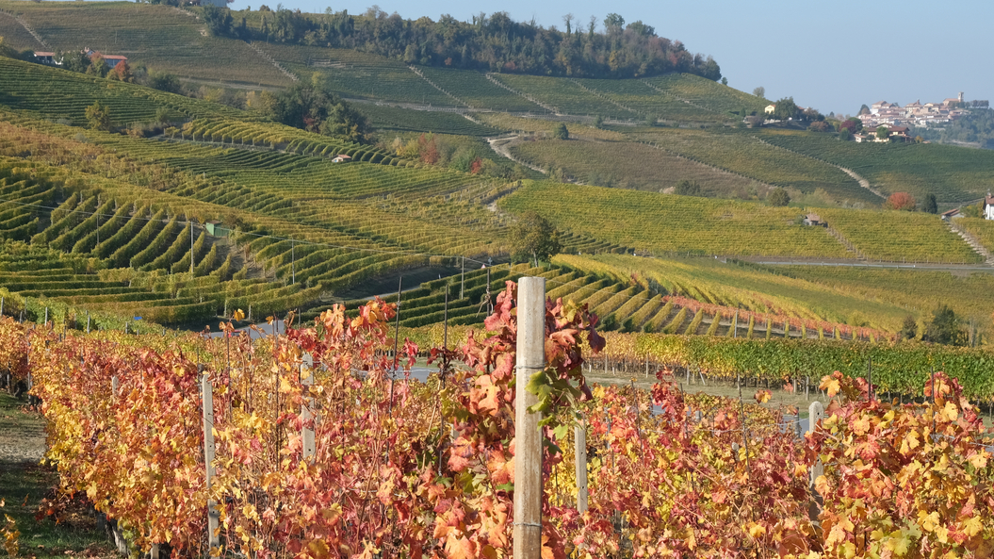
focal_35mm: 70
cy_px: 428
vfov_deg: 17.1
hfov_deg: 29.9
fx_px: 1845
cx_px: 321
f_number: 8
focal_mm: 31.5
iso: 160
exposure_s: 1/220
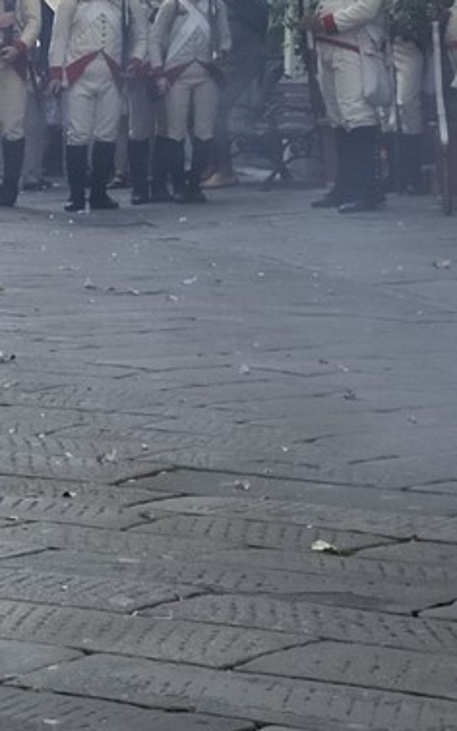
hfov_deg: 8.5
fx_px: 2493
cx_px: -976
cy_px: 248
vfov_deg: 16.7
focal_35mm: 125
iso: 800
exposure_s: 1/200
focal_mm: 29
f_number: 10
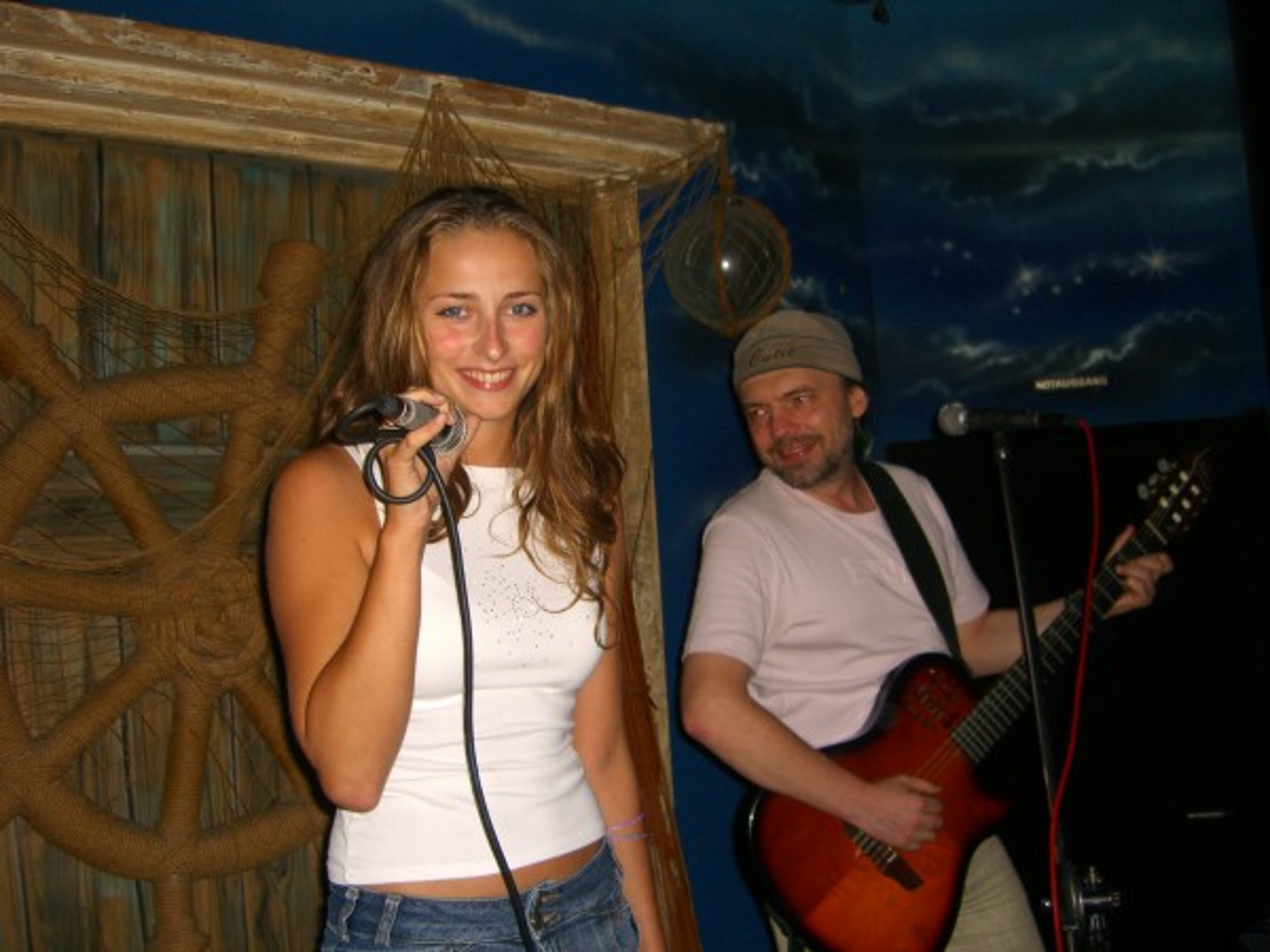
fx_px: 1394
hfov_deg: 49.0
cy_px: 476
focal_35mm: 38
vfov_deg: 37.7
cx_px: 635
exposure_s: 1/60
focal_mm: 7.9
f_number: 2.8
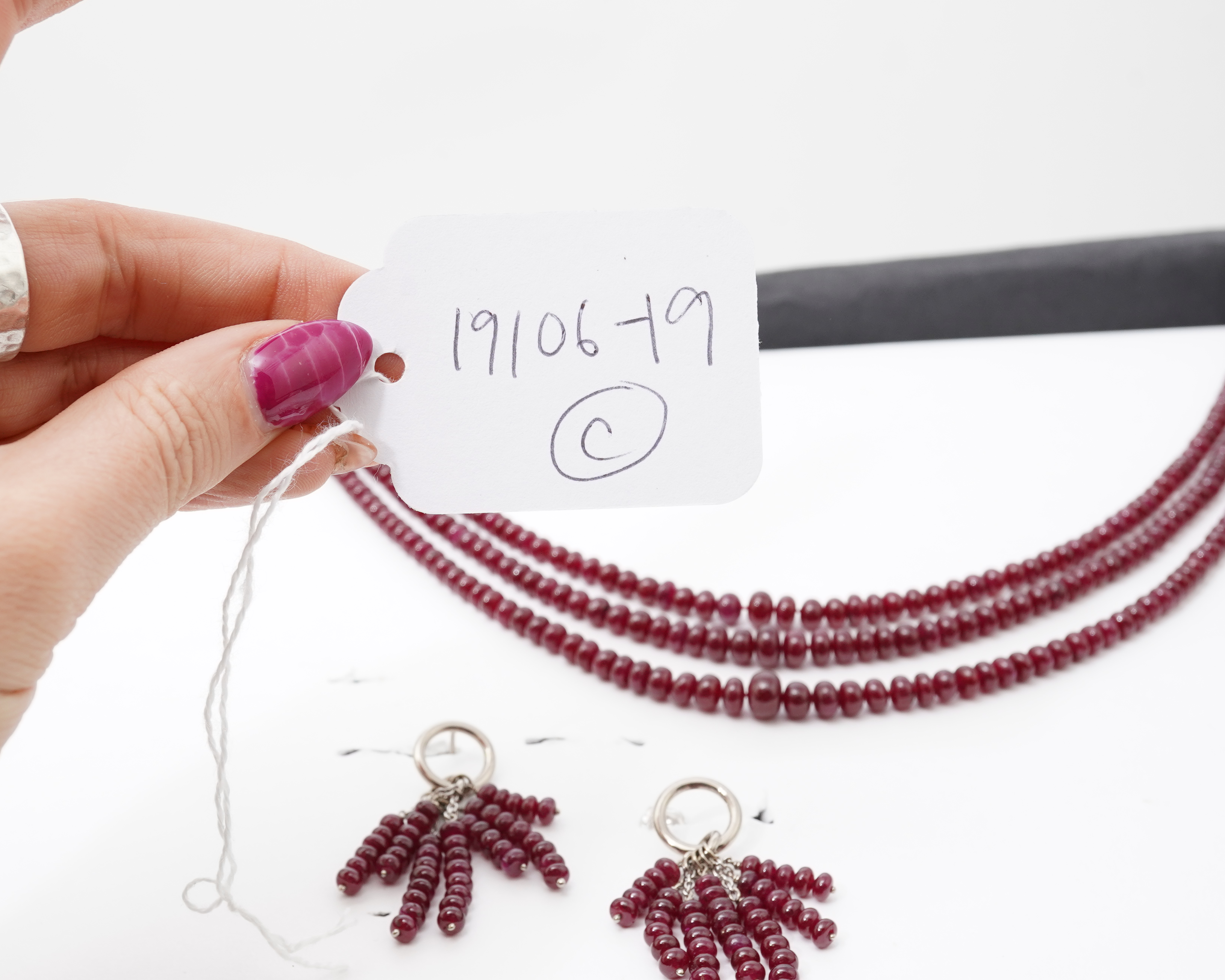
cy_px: 489
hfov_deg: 36.6
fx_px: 1849
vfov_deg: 29.7
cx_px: 527
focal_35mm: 51
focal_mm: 30
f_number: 16
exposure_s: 1/125
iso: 500
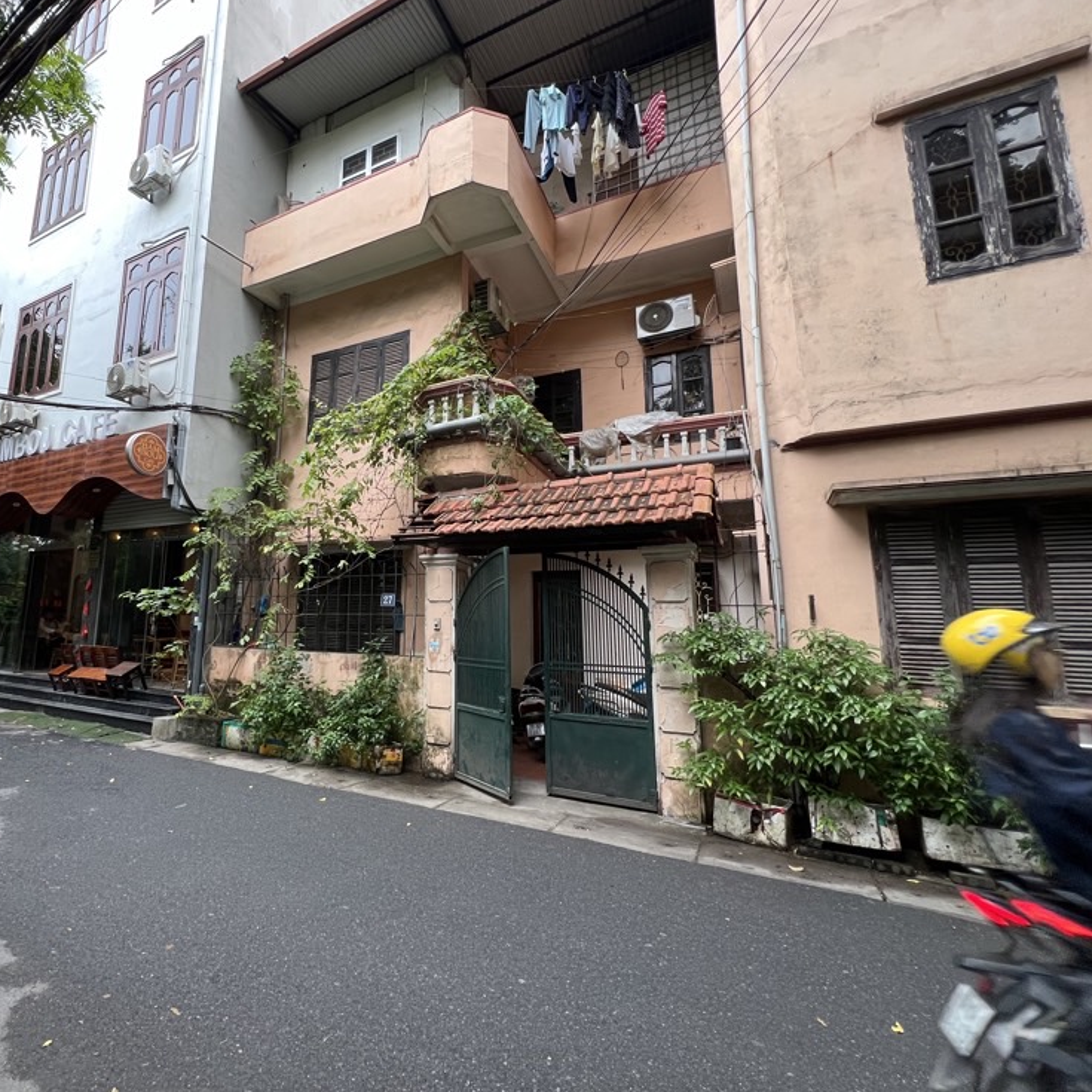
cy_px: 523
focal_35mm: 16
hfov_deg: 84.9
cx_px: 380
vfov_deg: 87.4
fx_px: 571
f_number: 1.8
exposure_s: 1/99
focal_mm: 1.57
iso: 125
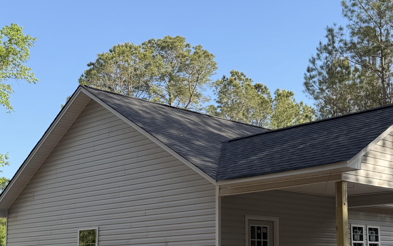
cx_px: 257
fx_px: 611
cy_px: 181
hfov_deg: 35.4
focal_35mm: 57
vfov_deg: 22.6
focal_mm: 6.76
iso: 80
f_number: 1.78
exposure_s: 1/1585
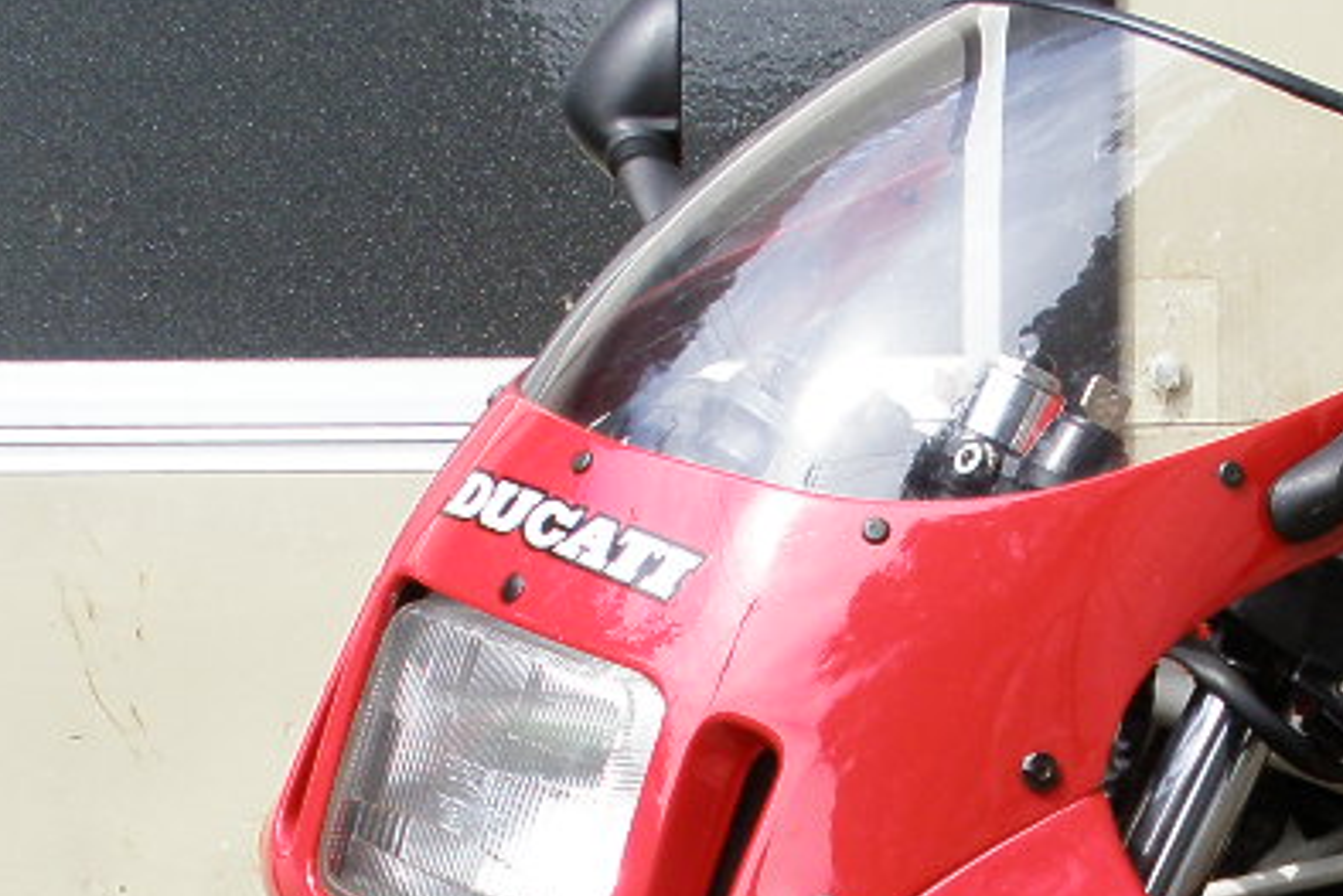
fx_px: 4665
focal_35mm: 125
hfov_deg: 16.2
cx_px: 1193
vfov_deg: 10.8
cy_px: 1077
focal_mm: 6.6
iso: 64
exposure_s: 1/250
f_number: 3.5
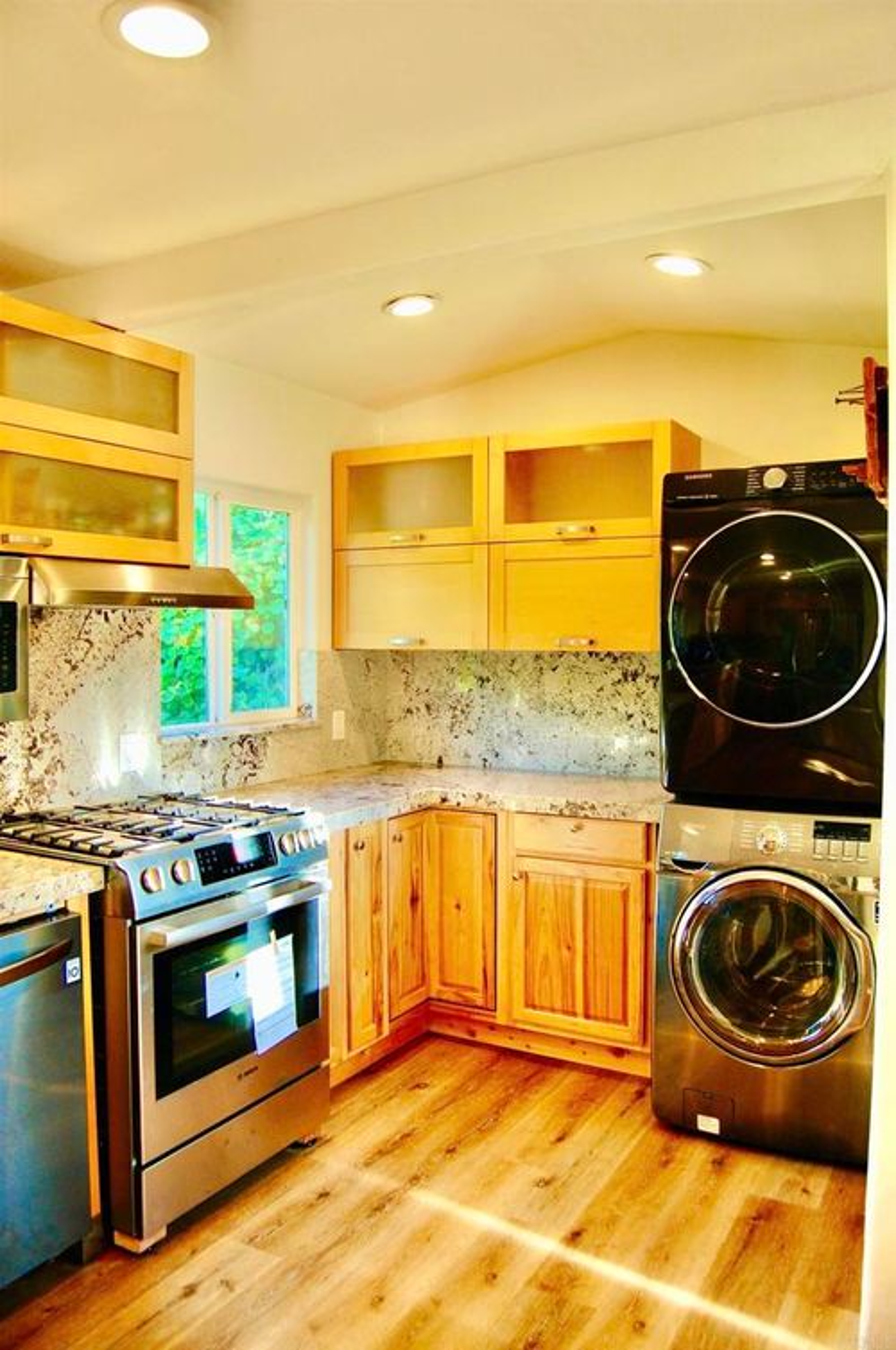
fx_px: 1011
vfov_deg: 67.4
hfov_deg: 47.8
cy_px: 675
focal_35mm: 27
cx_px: 448
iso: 400
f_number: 4.5
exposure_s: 1/80
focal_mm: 18
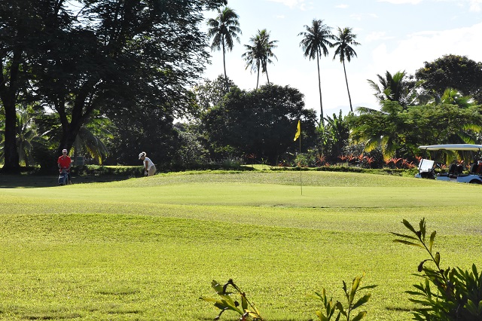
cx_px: 241
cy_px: 160
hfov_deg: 15.2
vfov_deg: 10.1
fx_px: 1806
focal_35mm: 135
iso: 2500
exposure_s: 1/1250
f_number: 18
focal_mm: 90
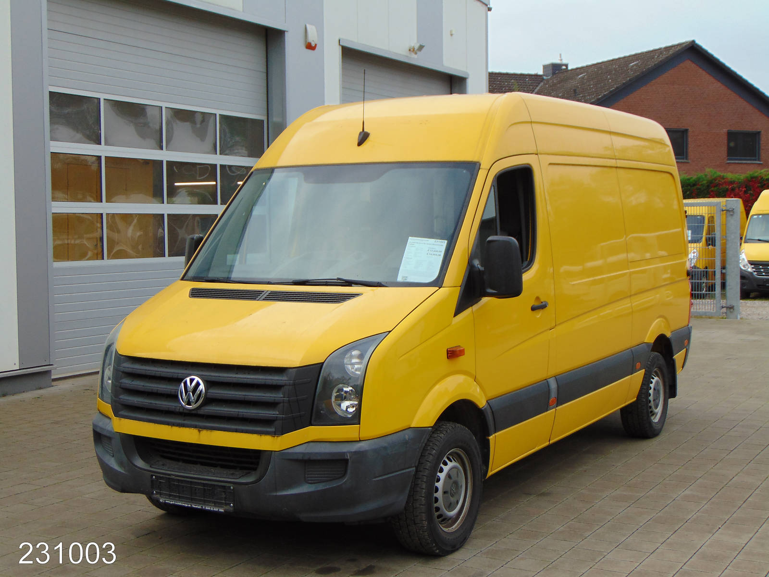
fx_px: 1111
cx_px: 384
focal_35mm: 50
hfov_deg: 38.2
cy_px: 288
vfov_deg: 29.1
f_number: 3.5
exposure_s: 1/250
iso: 80
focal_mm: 9
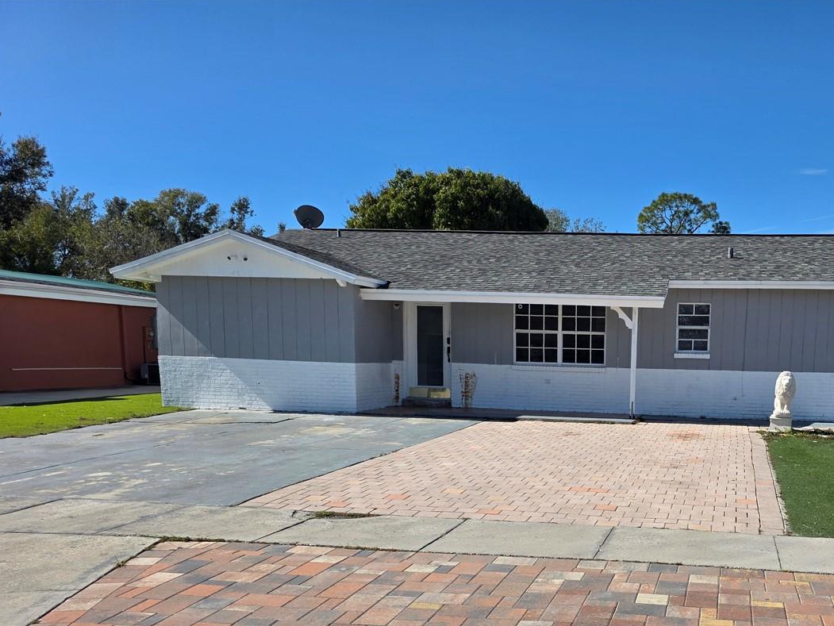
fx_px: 844
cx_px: 628
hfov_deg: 50.4
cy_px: 474
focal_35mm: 35
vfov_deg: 39.6
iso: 80
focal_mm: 6.3
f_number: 1.7
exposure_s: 1/7944
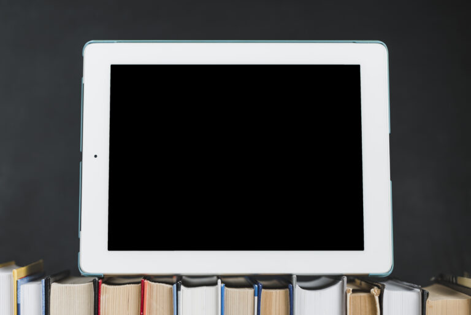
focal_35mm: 105
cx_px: 236
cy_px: 158
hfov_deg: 19.4
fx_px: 1374
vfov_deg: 13.1
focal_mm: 105
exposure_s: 1/160
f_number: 7.1
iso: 160
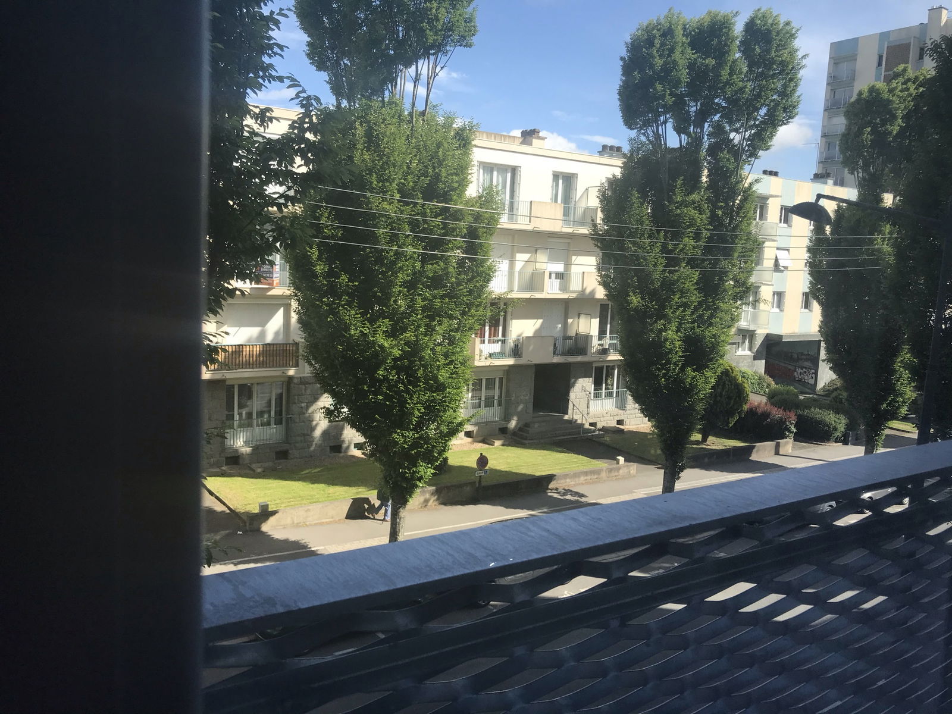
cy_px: 357
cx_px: 476
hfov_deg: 63.4
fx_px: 770
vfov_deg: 49.7
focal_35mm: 28
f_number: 1.8
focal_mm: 3.99
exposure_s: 1/958
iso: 20
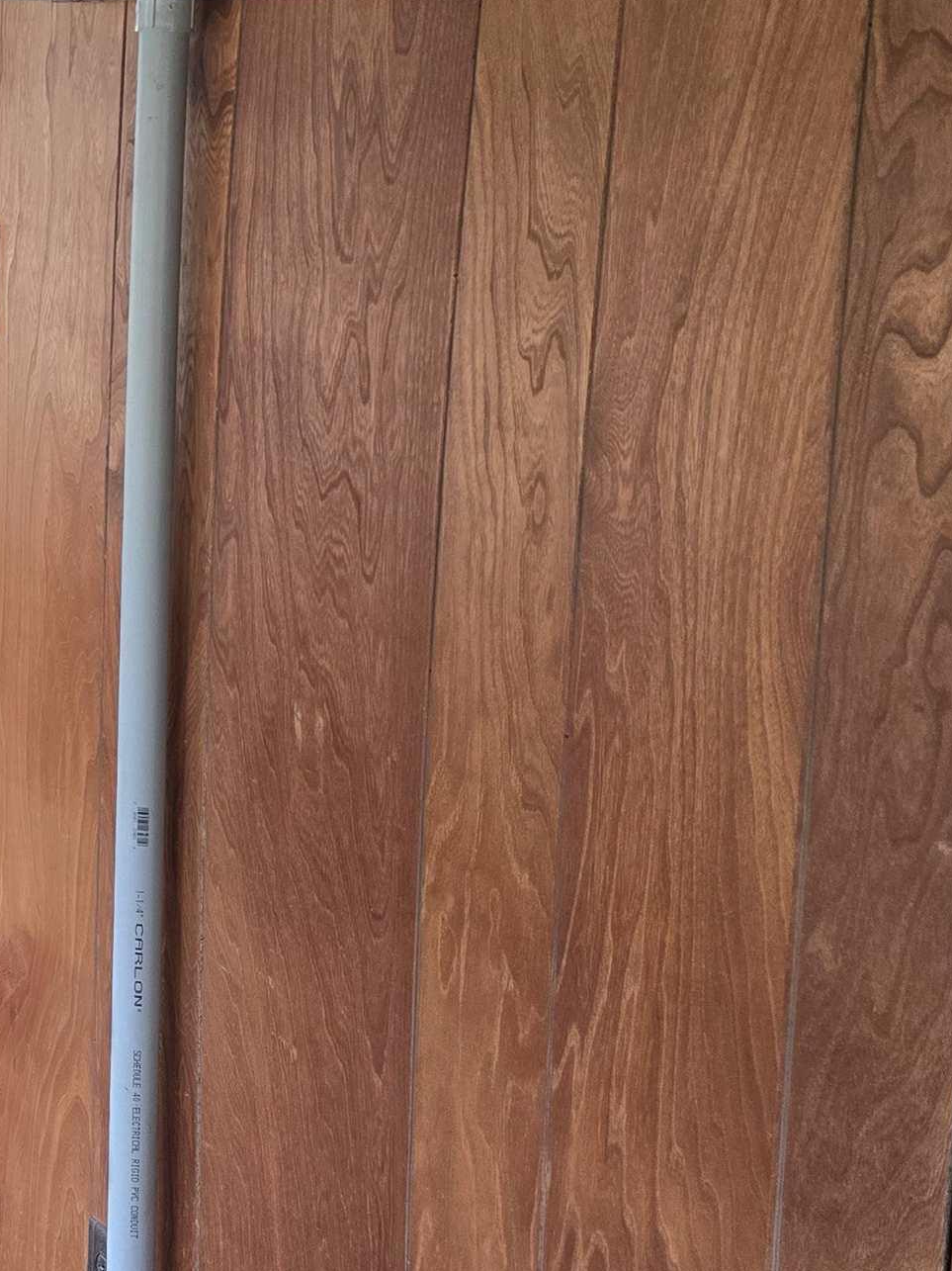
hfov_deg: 24.2
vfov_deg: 34.1
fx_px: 2018
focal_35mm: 55
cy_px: 294
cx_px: -181
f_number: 1.7
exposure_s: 1/120
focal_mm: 6.3
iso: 200
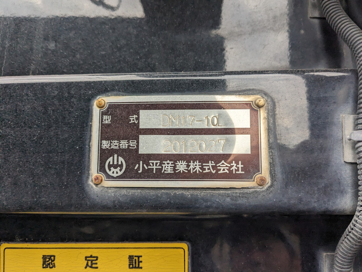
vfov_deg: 51.4
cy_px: 136
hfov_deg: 65.3
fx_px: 282
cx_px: 181
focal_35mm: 27
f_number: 1.73
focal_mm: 4.38
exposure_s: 1/731
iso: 65
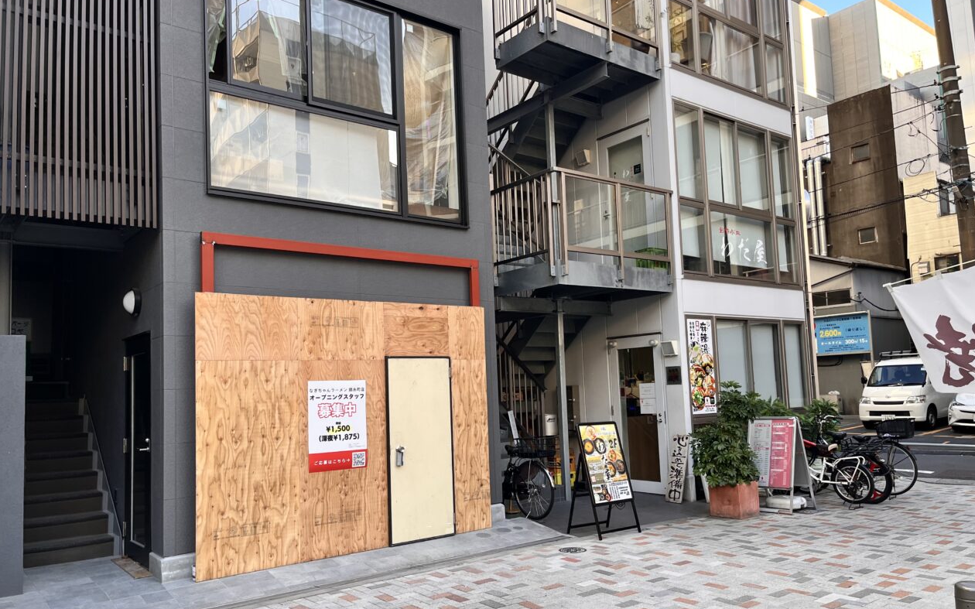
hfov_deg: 66.5
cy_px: 323
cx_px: 494
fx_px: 744
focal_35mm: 28
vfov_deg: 44.5
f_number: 1.6
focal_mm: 5.1
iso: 32
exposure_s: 1/135
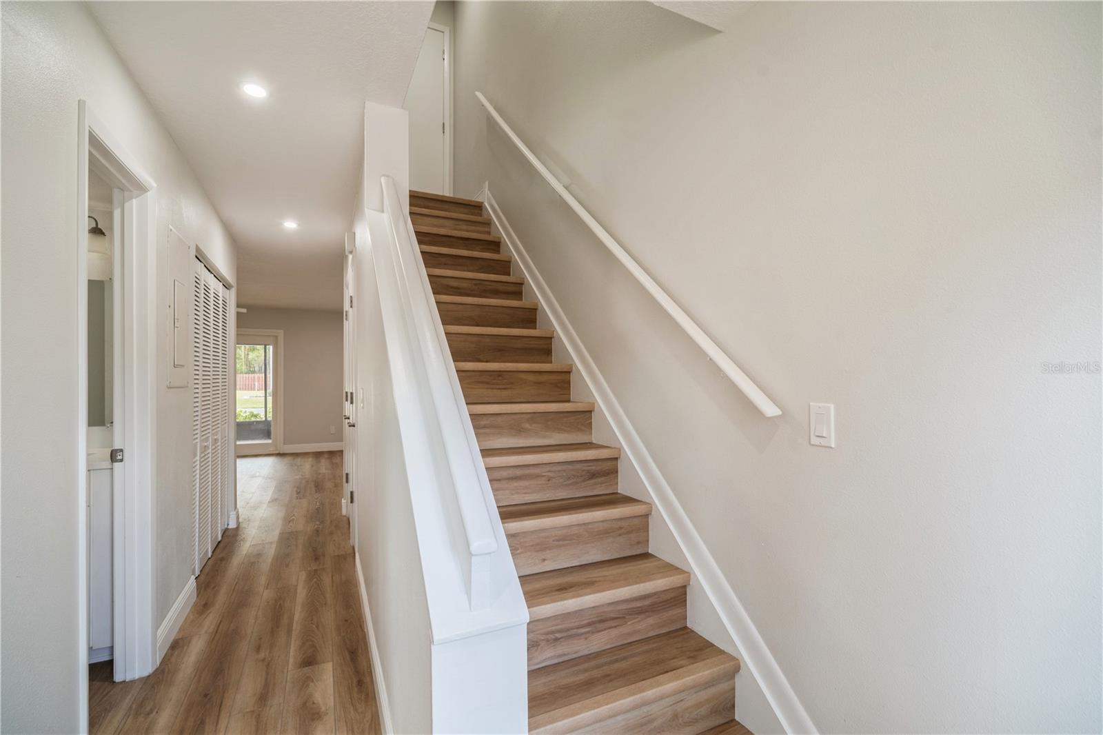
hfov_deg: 100.4
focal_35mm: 15
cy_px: 368
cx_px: 552
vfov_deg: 77.3
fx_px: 459
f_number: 8
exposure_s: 1/8
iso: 200
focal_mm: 15
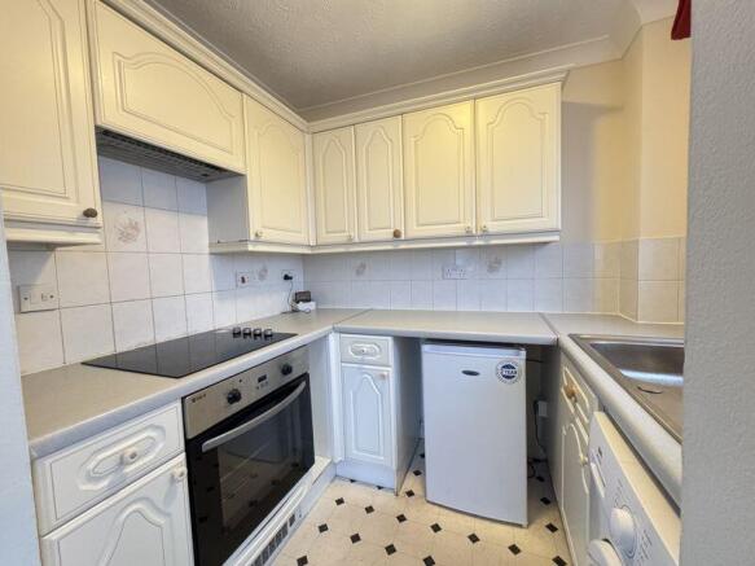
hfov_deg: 102.1
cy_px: 283
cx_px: 378
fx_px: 305
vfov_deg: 85.7
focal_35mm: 14
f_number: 2.2
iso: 640
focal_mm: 2.22
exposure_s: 1/50
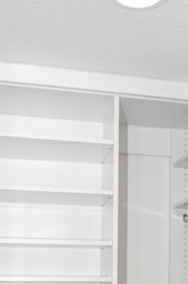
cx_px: 183
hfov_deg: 27.7
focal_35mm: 46
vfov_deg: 39.6
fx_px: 361
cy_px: 257
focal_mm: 12
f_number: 7.1
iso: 400
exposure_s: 1/60
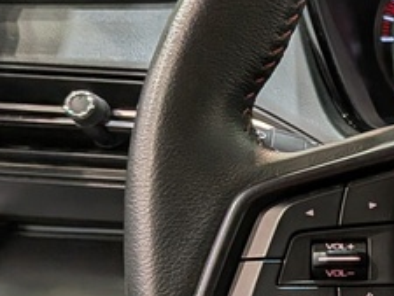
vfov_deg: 13.6
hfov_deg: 16.0
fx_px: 1241
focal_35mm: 109
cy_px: 210
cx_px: 644
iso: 178
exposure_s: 1/100
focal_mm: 4.53
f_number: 1.7
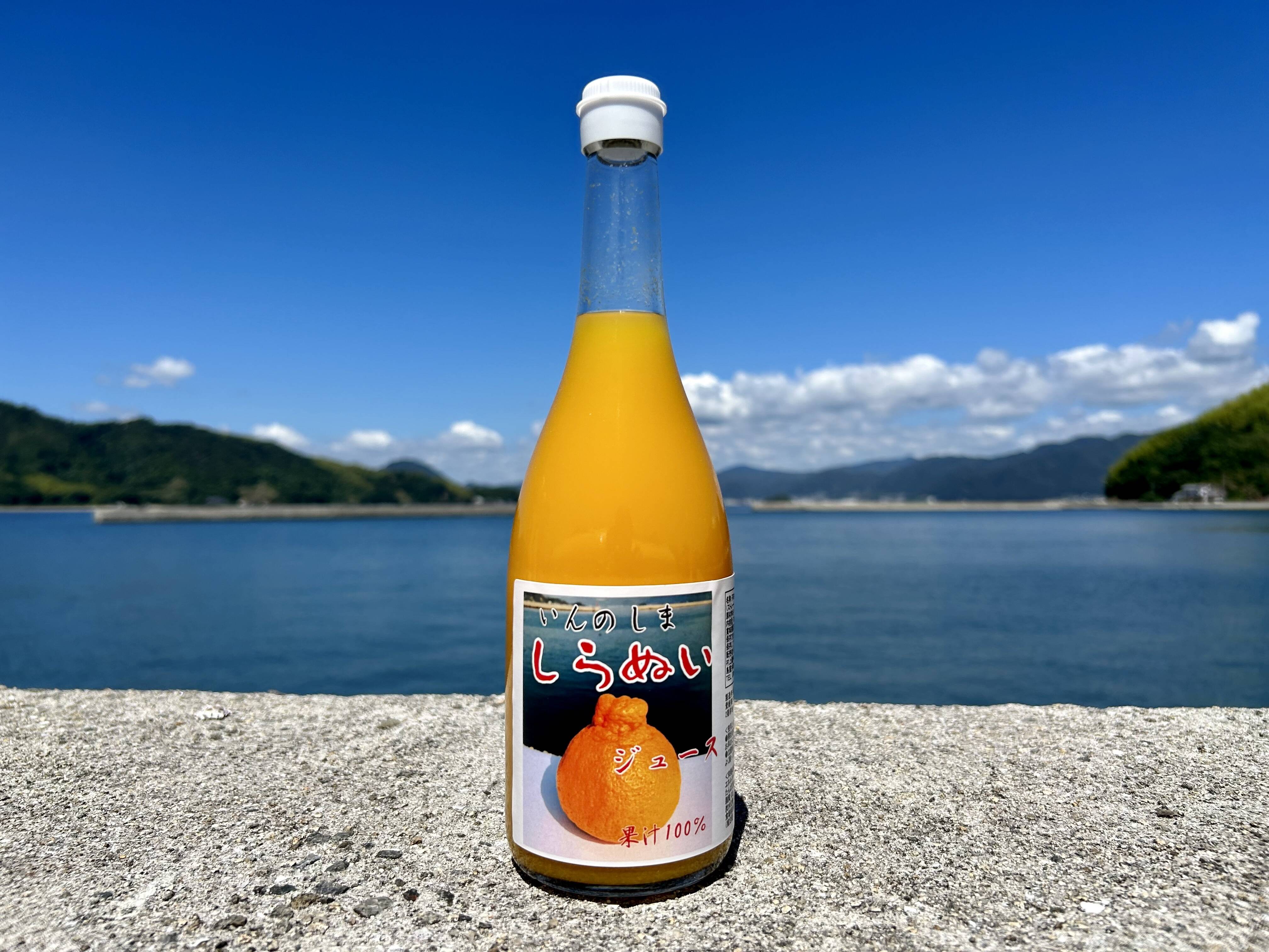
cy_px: 476
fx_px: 953
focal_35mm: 26
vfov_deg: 53.1
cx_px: 634
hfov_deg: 67.3
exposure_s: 1/6993
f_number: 1.5
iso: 50
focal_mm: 5.7
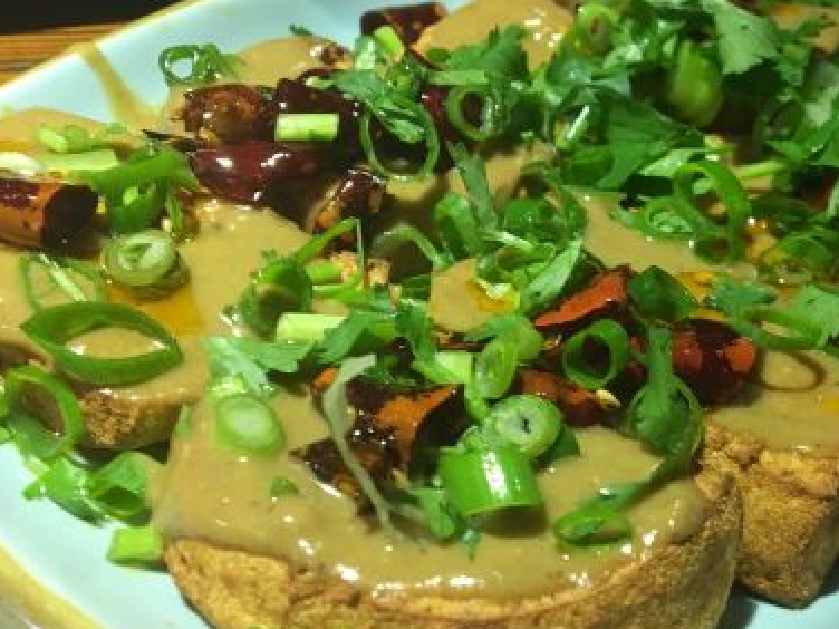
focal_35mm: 54
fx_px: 1309
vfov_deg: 27.0
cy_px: 298
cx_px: 587
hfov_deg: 35.1
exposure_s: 1/33
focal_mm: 4.15
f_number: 2.2
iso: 80
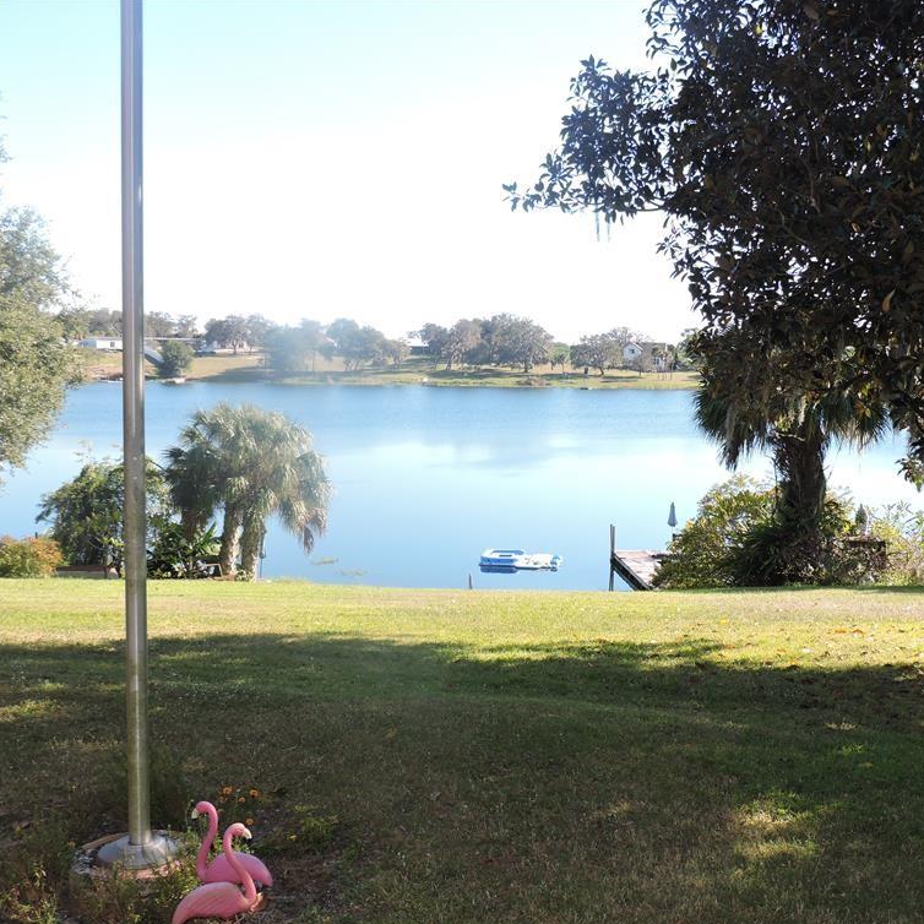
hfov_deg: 39.9
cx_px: 539
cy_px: 468
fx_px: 1268
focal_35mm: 42
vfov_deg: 40.0
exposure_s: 1/320
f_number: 3.3
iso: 110
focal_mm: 6.2
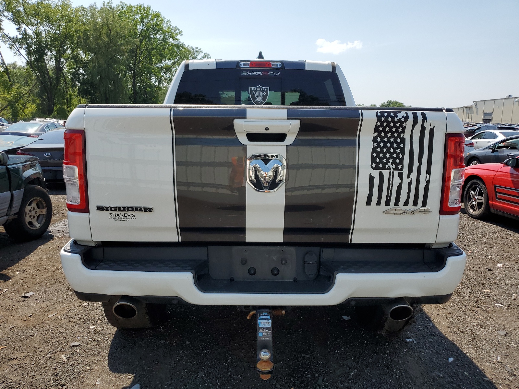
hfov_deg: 67.3
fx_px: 390
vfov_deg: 53.1
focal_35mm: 26
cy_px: 194
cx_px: 260
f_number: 1.5
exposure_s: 1/3333
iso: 50
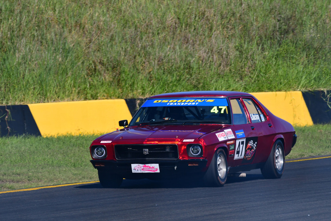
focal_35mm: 750
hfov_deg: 2.7
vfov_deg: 1.8
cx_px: 166
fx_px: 6898
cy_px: 110
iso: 400
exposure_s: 1/640
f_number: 13
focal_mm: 500
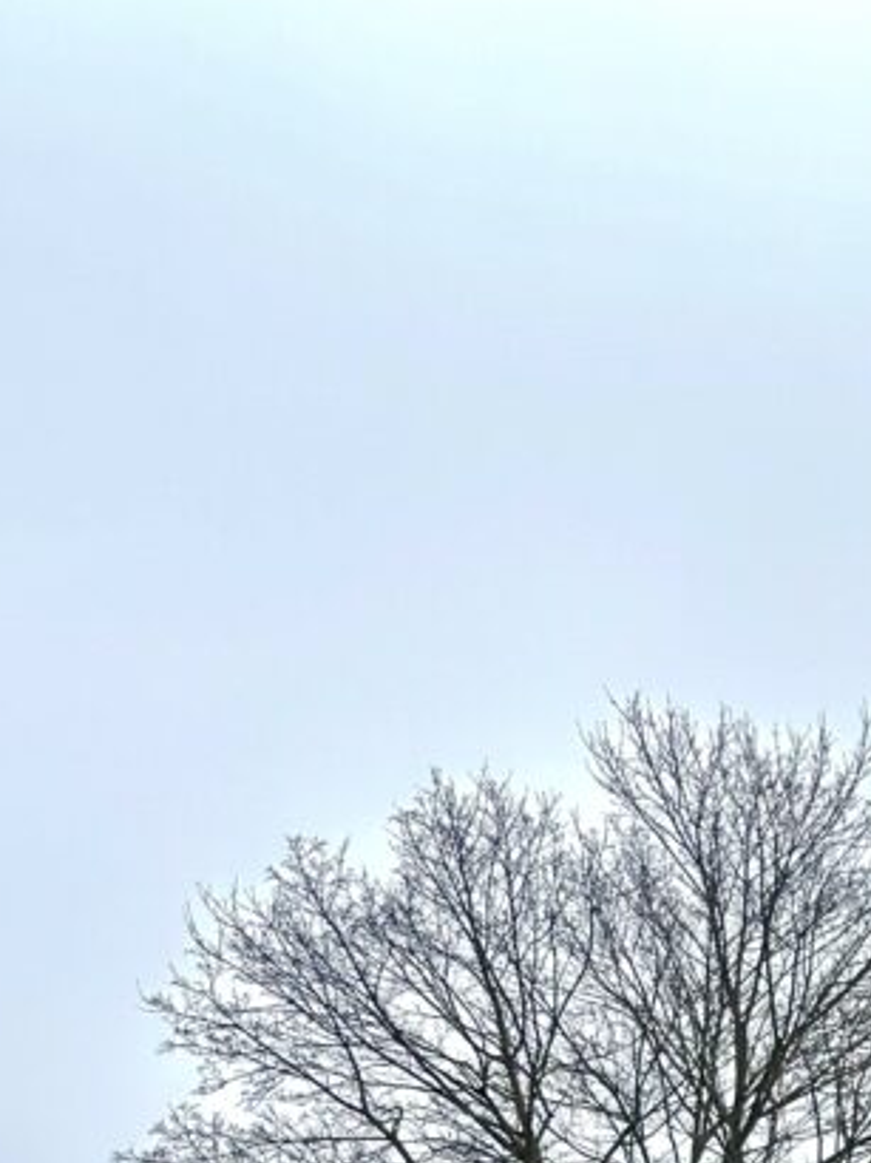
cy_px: 1427
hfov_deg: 12.1
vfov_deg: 15.8
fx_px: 4030
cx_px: 953
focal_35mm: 120
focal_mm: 6.86
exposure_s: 1/2070
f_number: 1.78
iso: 80
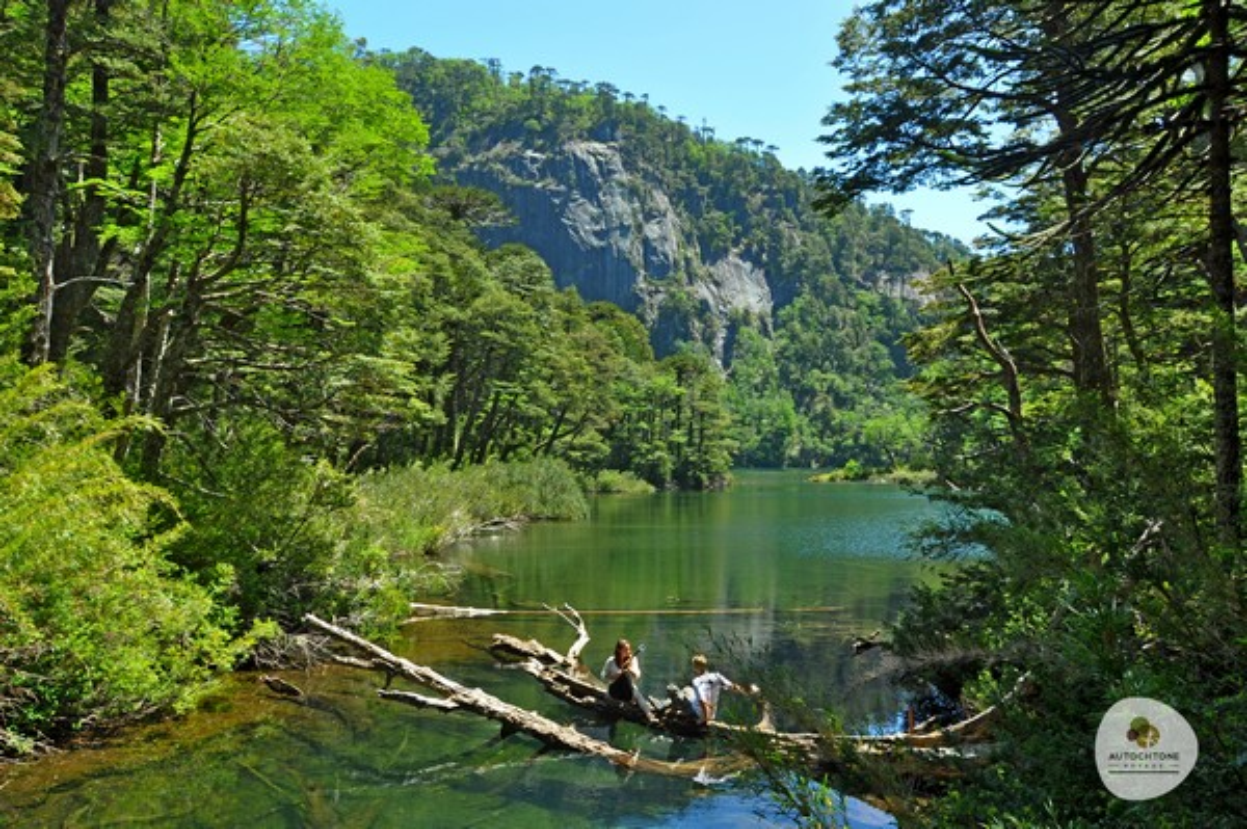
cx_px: 624
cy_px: 414
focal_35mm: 27
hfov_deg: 67.4
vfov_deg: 47.9
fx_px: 934
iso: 250
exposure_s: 1/200
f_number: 7.1
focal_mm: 18
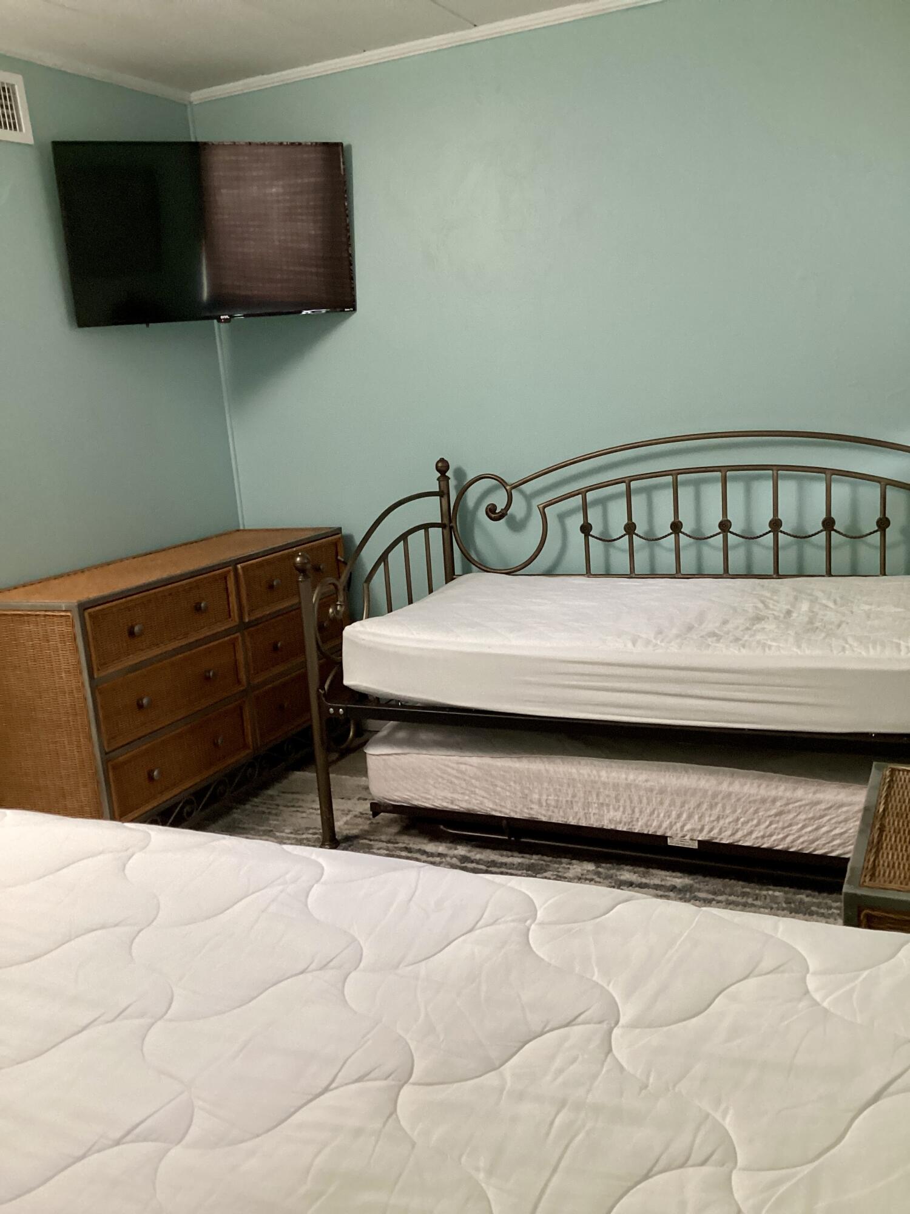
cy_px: 607
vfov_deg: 58.4
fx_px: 1087
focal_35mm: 31
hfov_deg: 45.4
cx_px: 455
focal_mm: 3.3
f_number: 2.4
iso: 250
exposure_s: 1/40
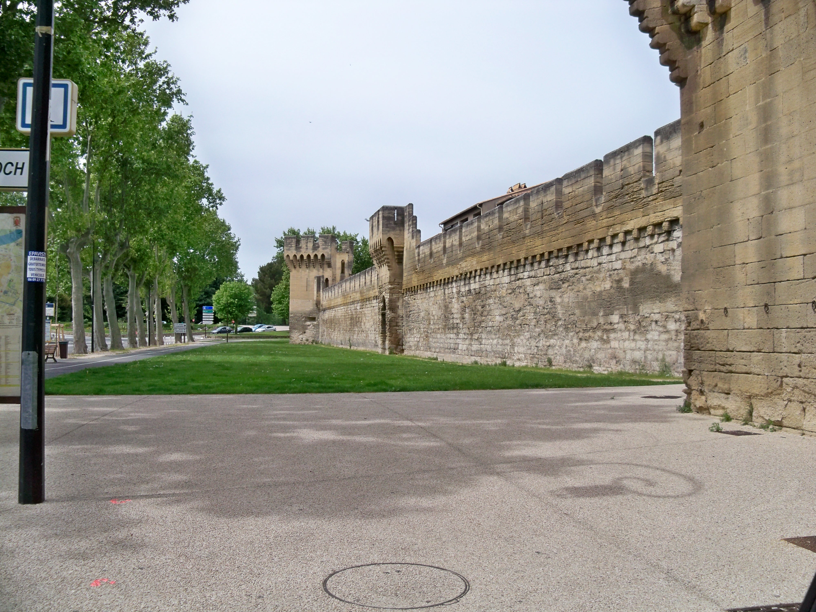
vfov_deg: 40.7
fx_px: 825
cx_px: 408
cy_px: 306
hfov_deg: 52.6
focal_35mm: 35
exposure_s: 1/1000
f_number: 3.5
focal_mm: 6.2
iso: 80
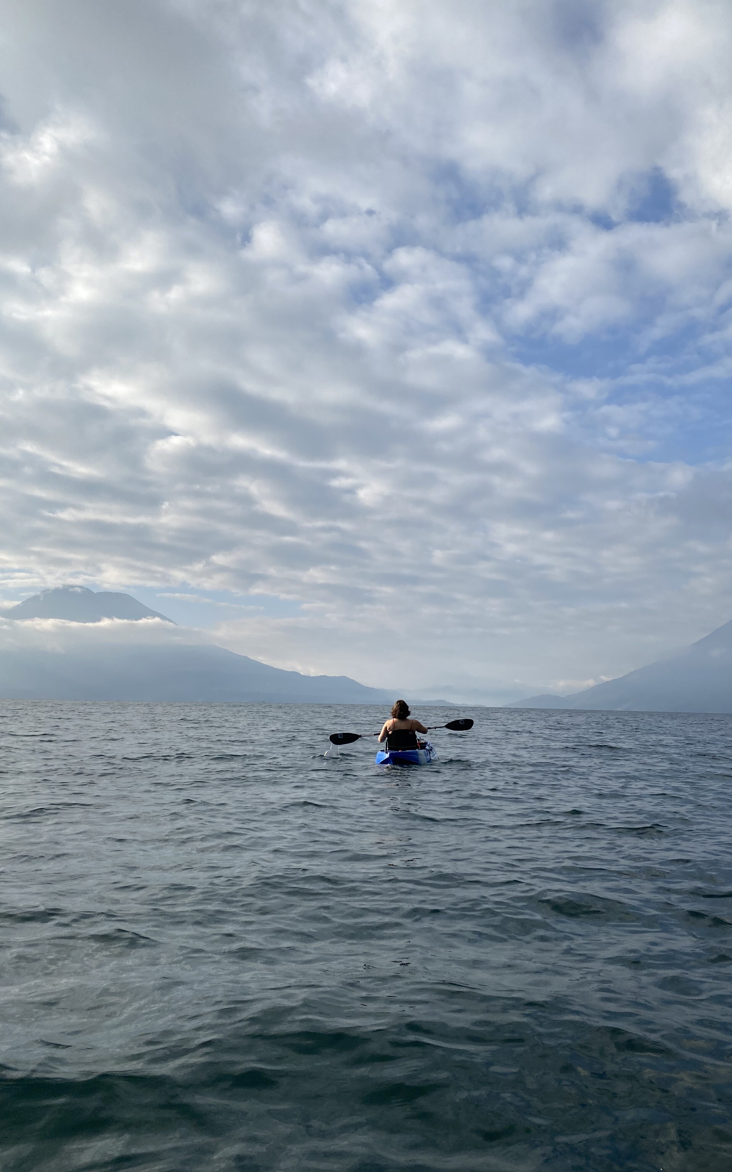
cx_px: 411
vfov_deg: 66.5
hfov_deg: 44.4
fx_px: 894
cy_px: 591
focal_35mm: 28
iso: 32
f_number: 1.8
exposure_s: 1/3040
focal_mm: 4.25
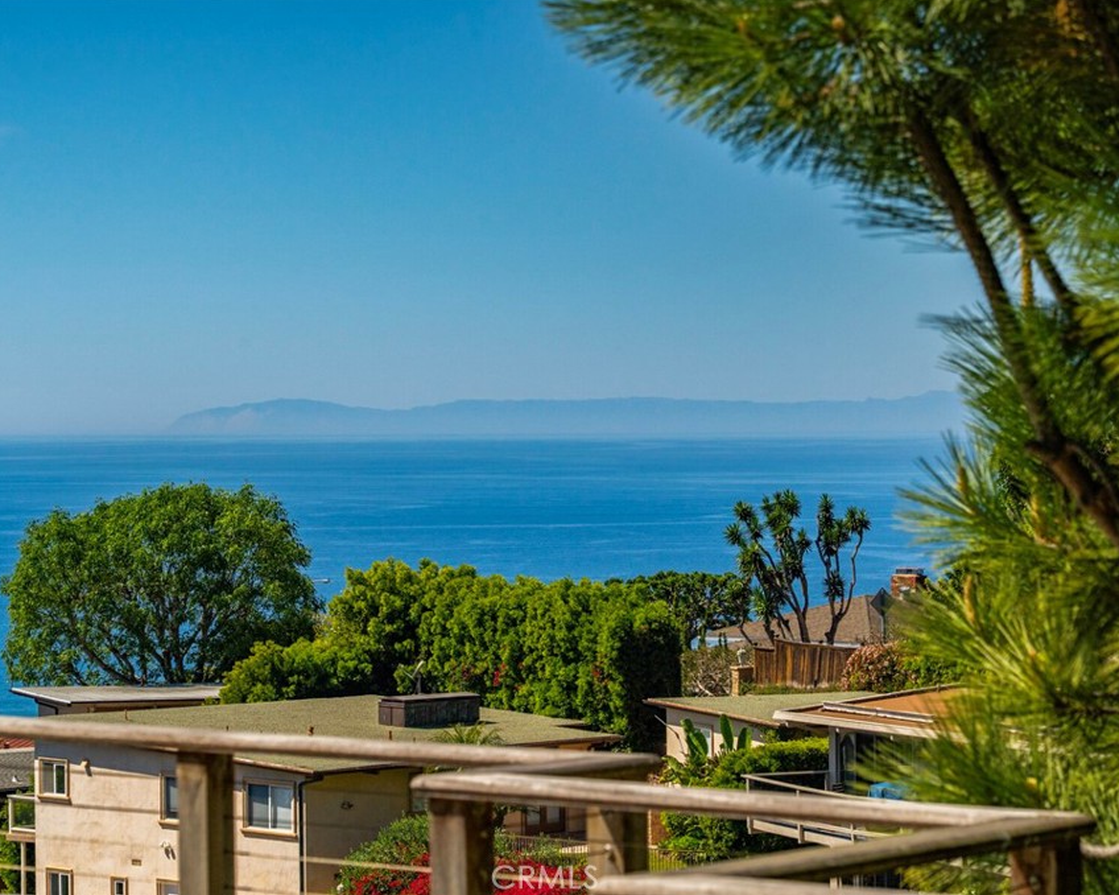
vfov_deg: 13.0
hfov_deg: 16.2
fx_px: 3940
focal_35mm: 119
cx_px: 507
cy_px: 446
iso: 500
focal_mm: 105
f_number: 9
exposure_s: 1/3200
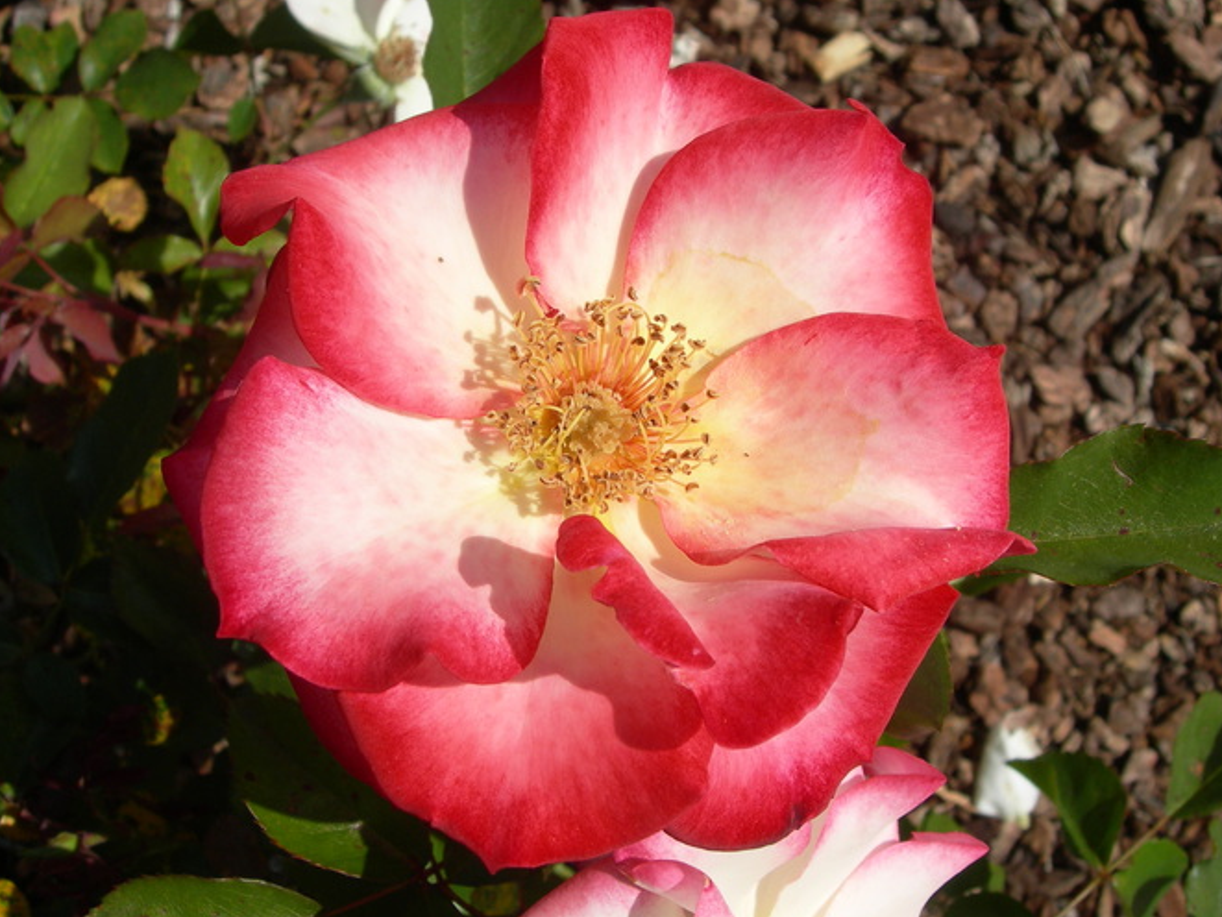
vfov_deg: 31.5
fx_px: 1624
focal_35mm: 46
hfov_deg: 41.2
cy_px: 423
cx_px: 643
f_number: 4.8
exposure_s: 1/862
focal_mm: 7.8
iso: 50
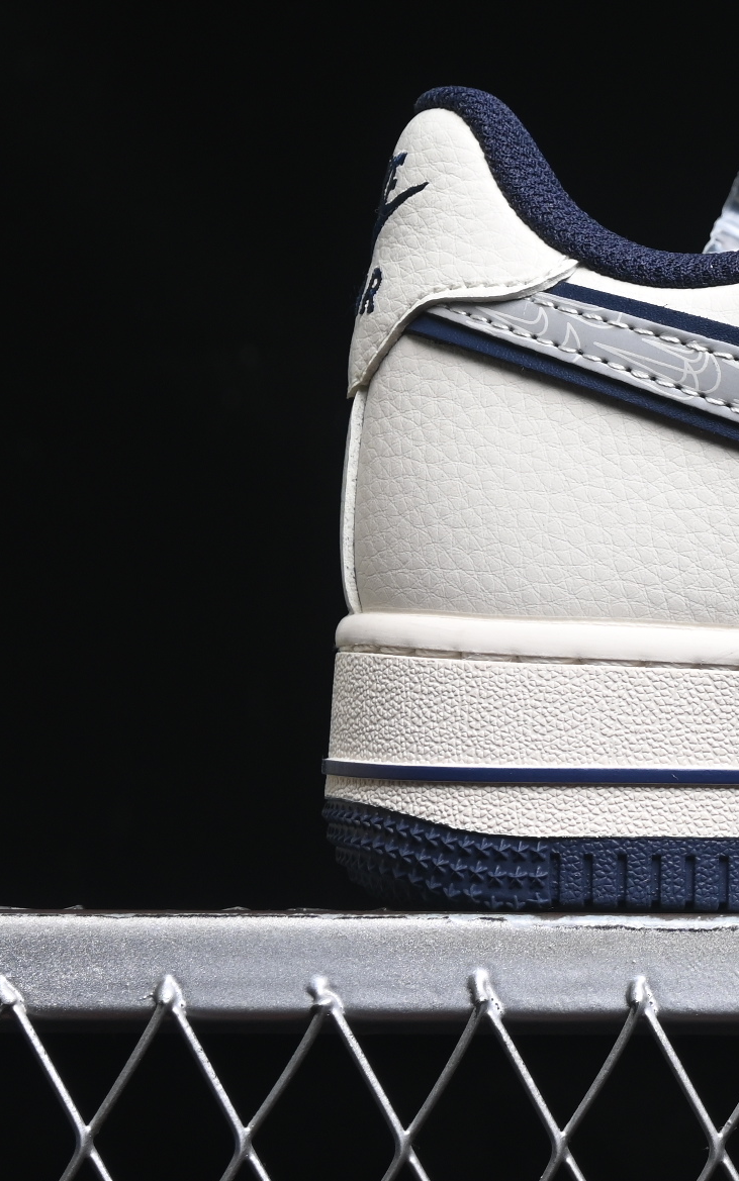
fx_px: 5863
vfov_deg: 11.5
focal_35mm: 182
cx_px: 1292
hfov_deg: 7.0
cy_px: 331
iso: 160
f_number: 6.3
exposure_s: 1/60
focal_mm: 50
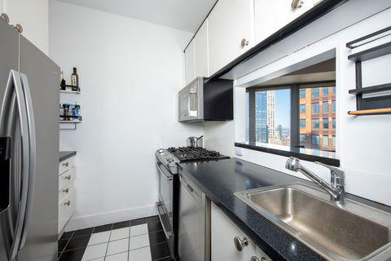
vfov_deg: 77.3
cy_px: 130
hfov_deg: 100.4
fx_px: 163
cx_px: 196
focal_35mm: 15
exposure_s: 1/25
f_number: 11
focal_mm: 15
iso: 320
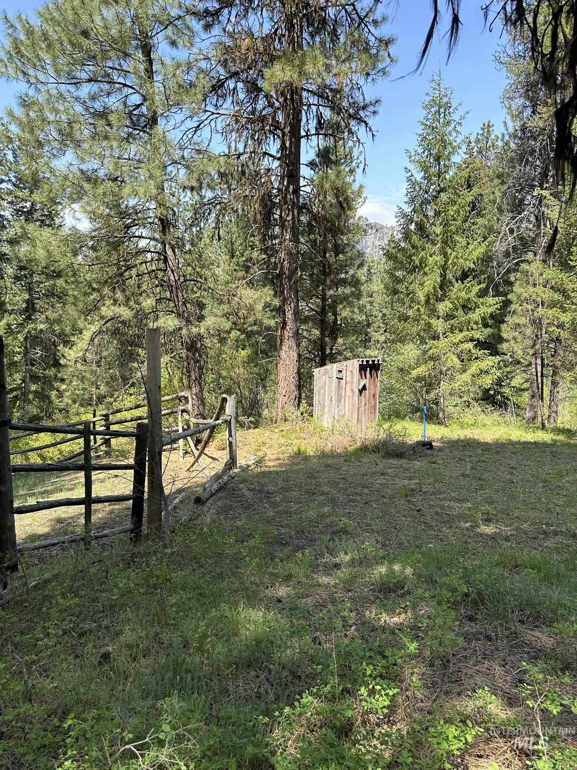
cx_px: 288
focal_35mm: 24
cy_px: 385
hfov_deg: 56.8
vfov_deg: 71.6
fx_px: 533
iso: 80
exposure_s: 1/1119
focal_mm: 6.86
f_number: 1.78
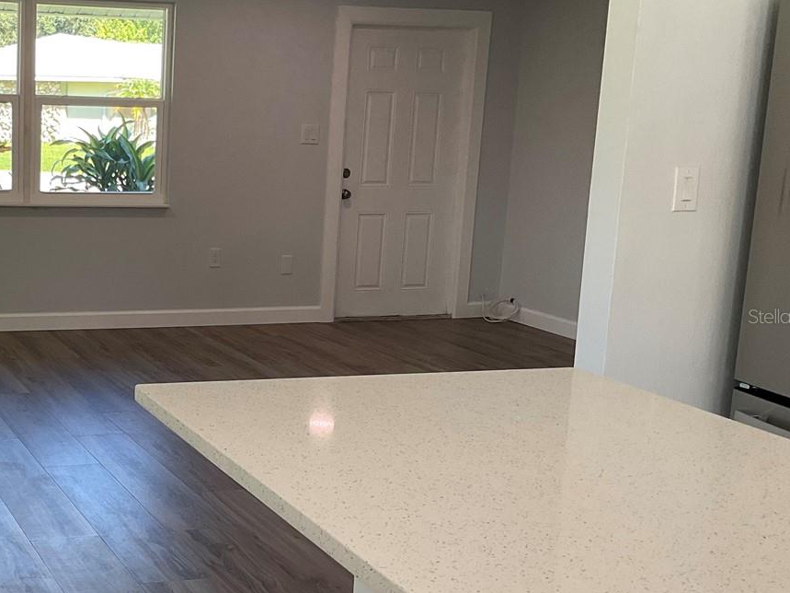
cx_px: 99
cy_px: 316
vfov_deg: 27.0
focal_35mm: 54
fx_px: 1232
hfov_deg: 33.9
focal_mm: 3
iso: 64
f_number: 1.8
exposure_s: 1/120
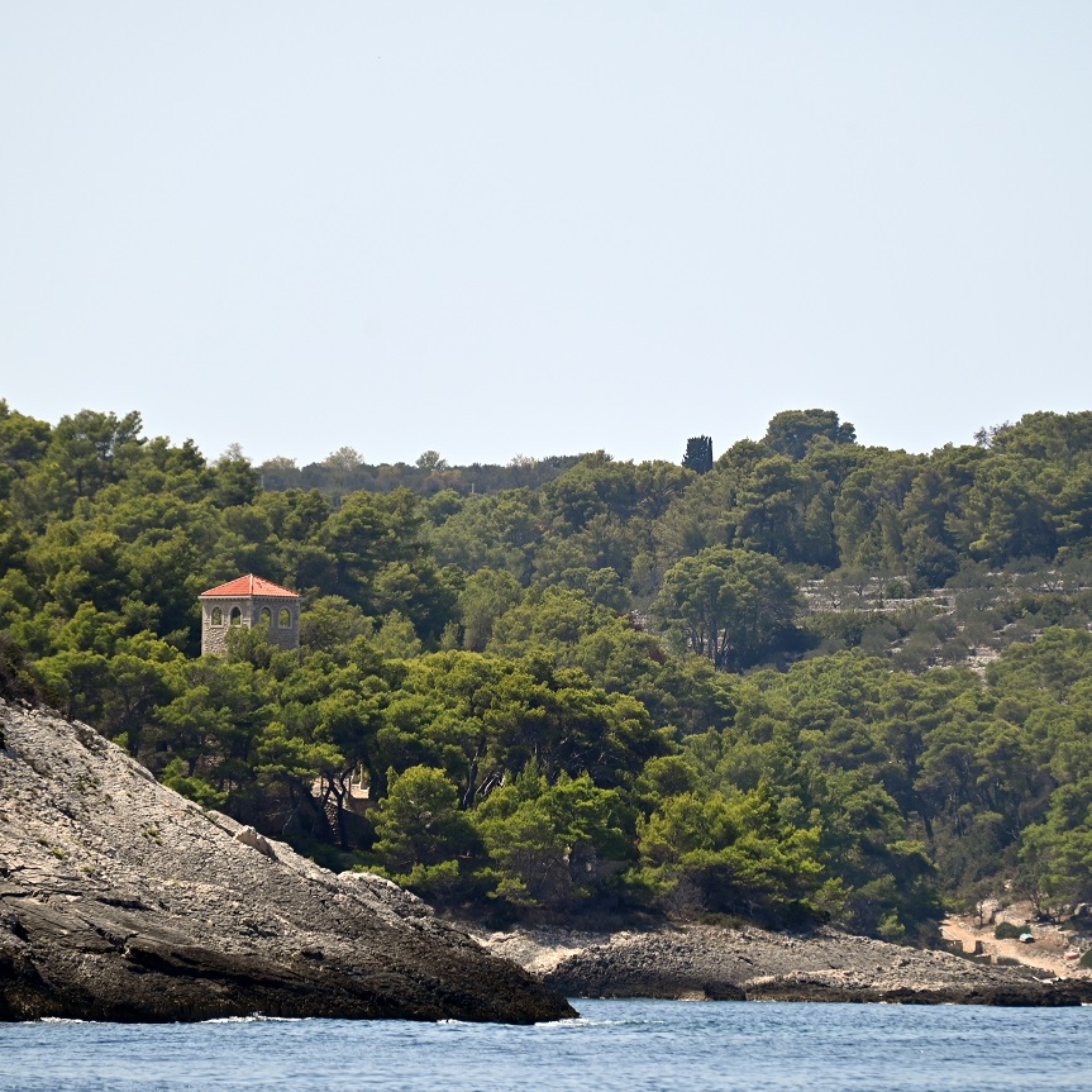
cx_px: 616
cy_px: 545
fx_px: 13705
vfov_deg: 4.6
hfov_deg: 4.6
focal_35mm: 384
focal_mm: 300
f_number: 5.6
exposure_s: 1/1000
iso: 180
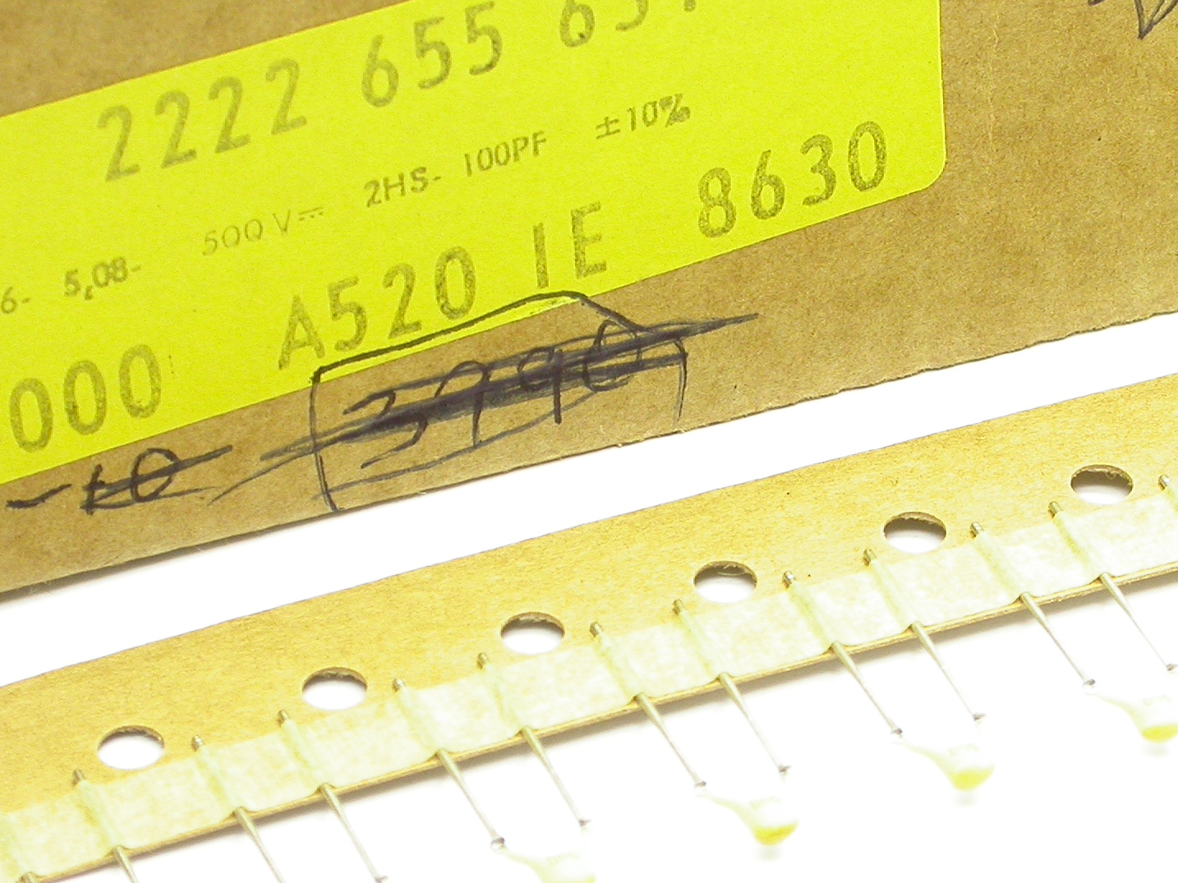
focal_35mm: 244
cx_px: 749
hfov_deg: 8.1
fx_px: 8302
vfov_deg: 6.1
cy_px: 369
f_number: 5.1
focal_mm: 31.9
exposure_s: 1/10
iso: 100
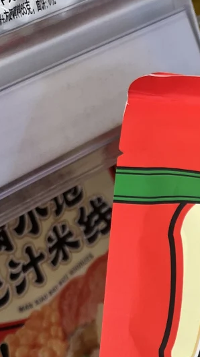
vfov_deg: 24.5
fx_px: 726
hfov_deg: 14.2
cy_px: 448
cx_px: 336
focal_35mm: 77
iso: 64
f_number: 1.6
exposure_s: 1/100
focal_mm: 5.1
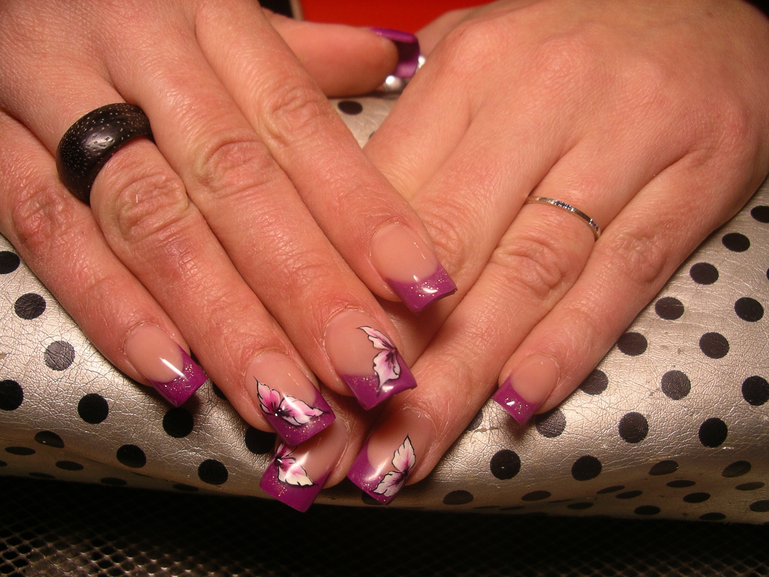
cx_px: 384
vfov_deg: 38.7
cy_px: 288
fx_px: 822
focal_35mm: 37
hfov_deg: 50.1
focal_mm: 7.8
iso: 80
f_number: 2.8
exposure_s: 1/30
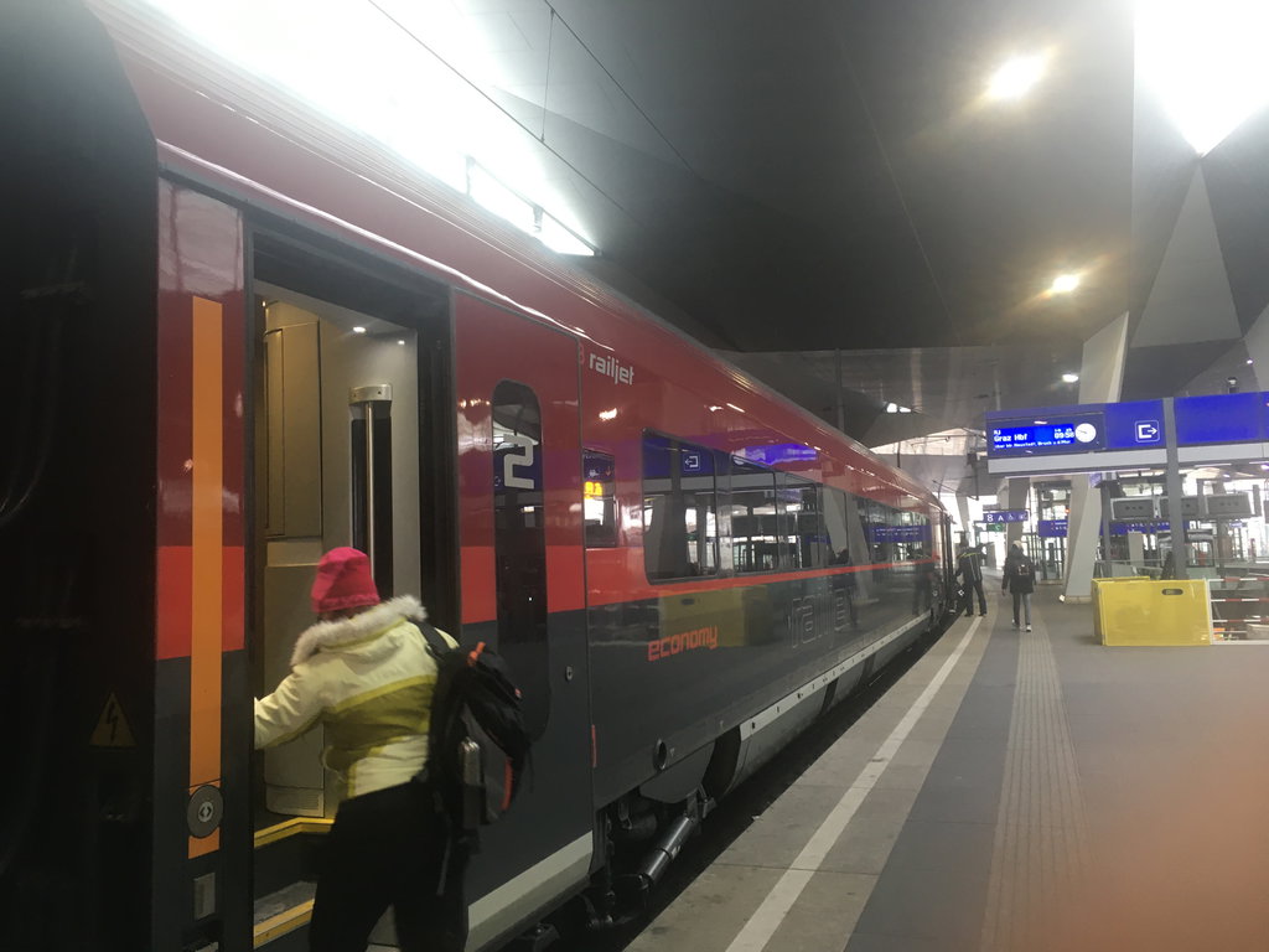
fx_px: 1063
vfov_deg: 48.2
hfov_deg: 61.7
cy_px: 476
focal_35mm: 29
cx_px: 634
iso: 80
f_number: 2.2
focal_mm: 4.15
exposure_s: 1/33
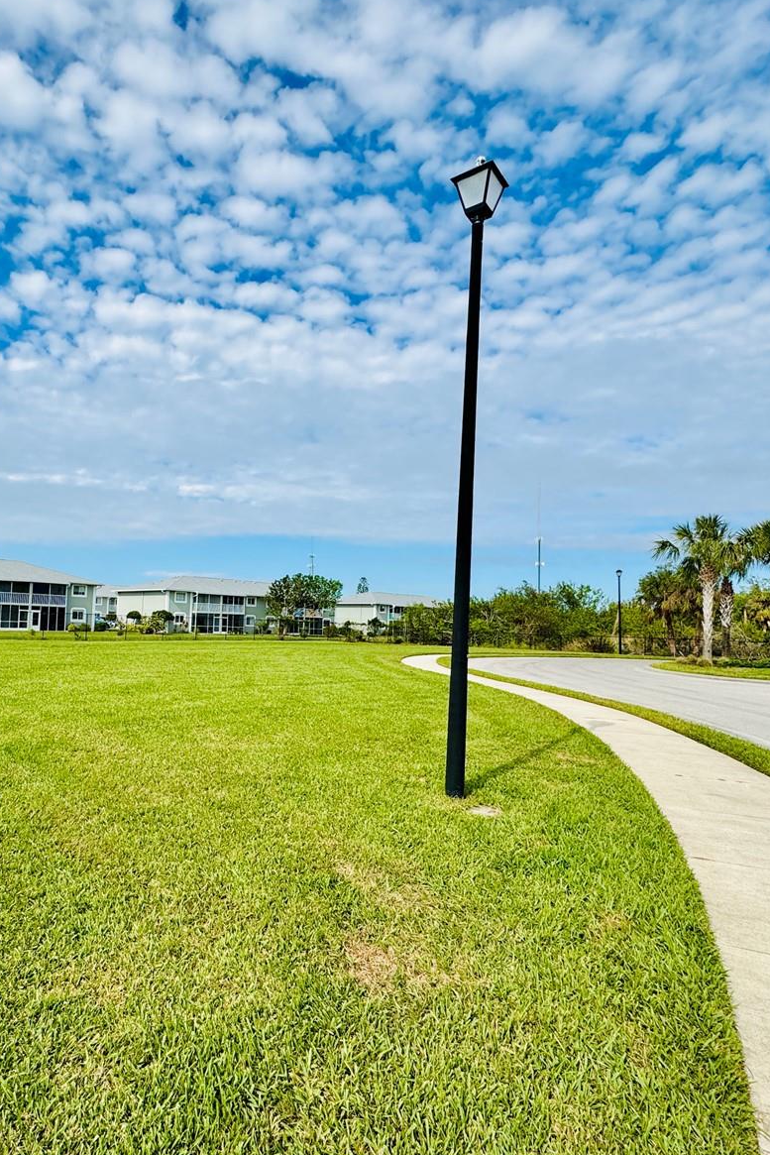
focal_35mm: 20
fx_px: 641
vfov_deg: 84.0
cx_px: 272
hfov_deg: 60.8
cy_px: 584
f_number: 2.2
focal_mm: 2.22
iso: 50
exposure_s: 1/3390
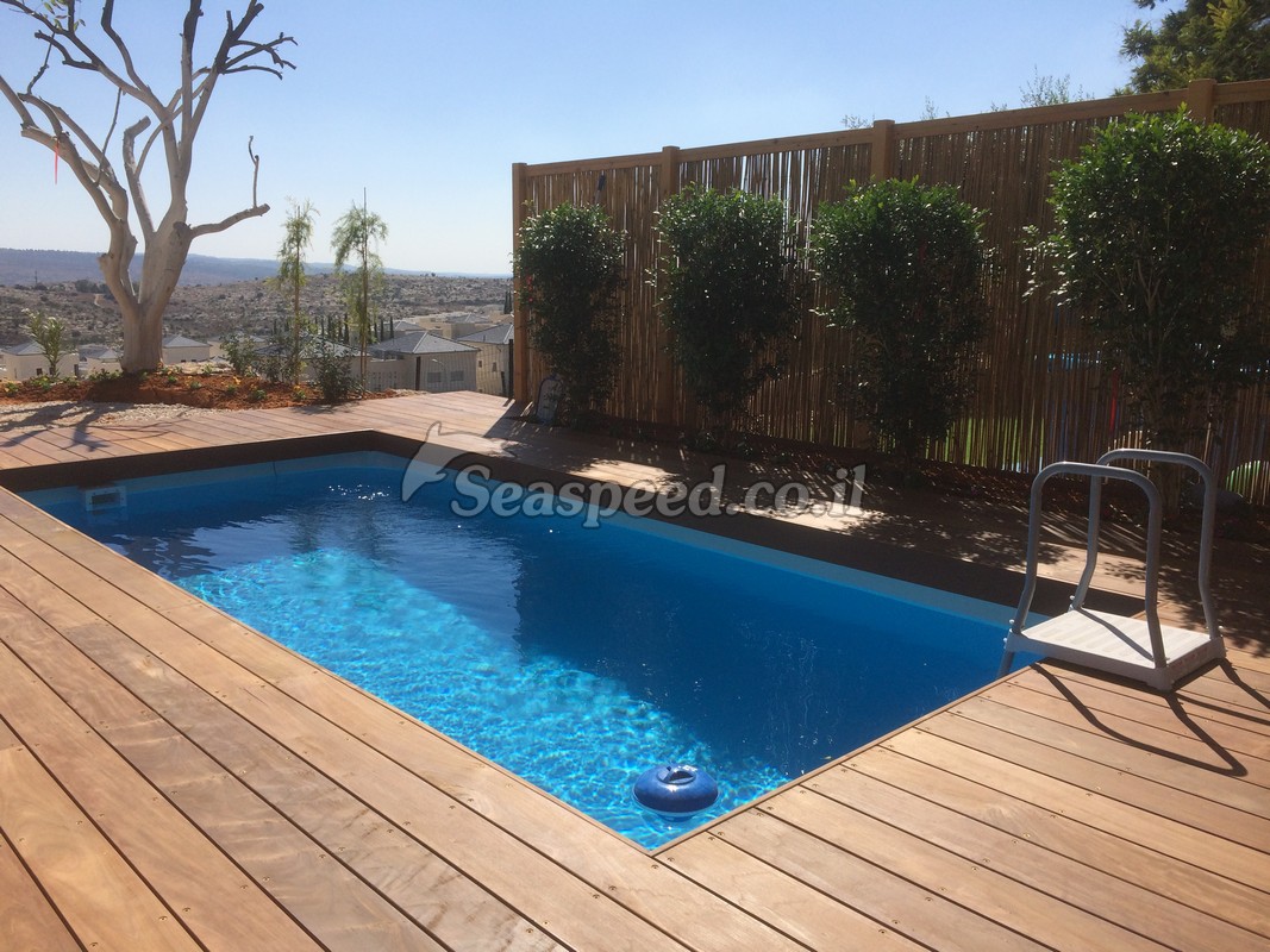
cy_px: 476
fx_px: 1101
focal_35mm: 30
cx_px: 635
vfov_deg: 46.8
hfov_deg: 60.0
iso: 40
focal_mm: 4.12
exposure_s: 1/3425
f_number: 2.2
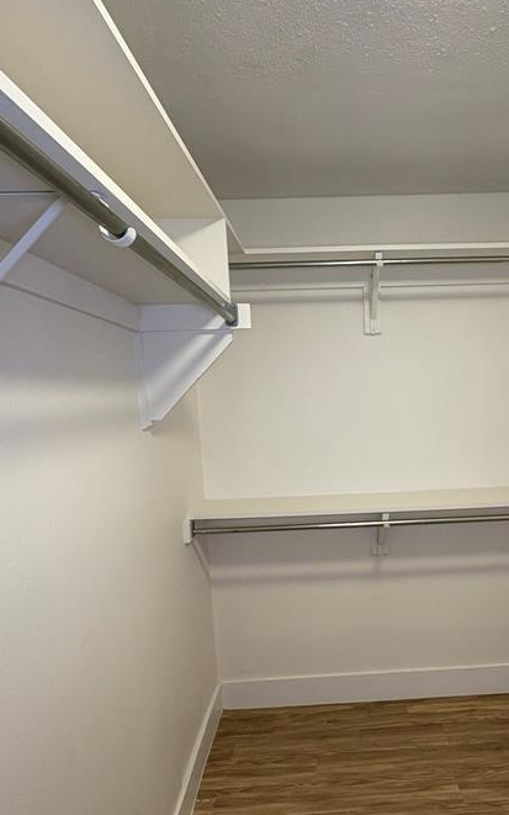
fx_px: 511
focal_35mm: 23
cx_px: 351
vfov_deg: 76.8
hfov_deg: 51.7
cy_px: 459
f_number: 2.2
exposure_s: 1/60
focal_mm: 2.22
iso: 160
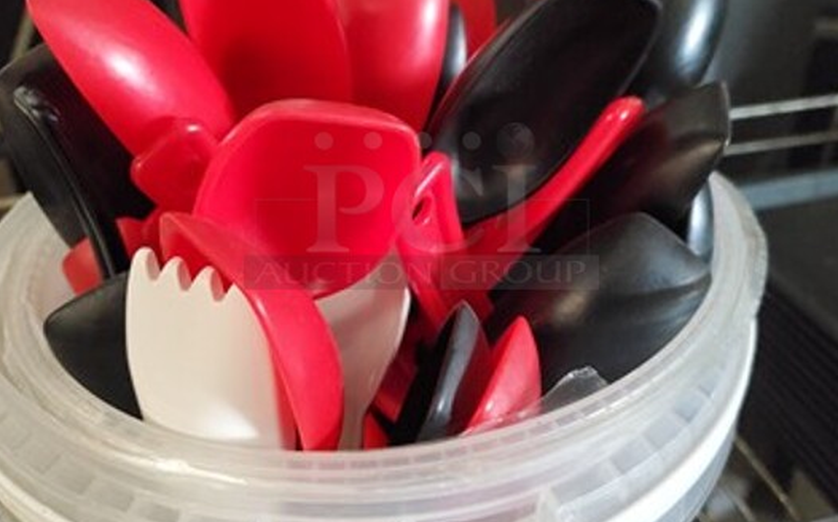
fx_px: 730
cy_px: 205
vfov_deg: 39.2
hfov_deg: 59.7
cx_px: 422
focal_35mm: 32
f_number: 1.5
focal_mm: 4.3
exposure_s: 1/60
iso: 1600
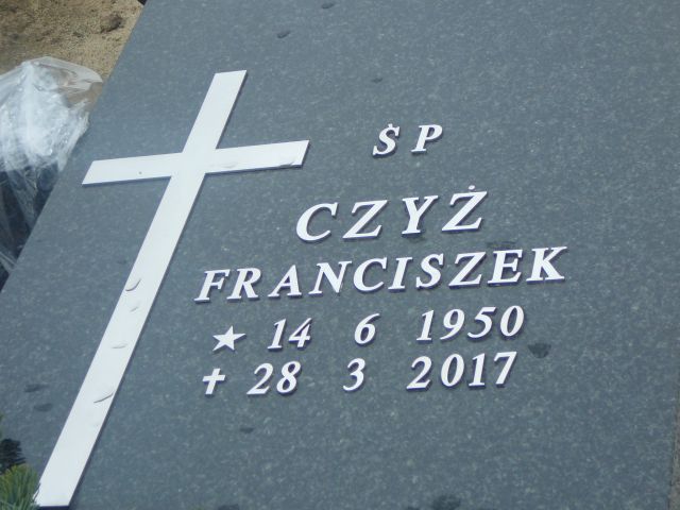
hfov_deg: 23.8
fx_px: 1611
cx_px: 340
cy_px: 255
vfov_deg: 18.0
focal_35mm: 82
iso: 80
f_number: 3.8
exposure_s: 1/60
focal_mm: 12.2
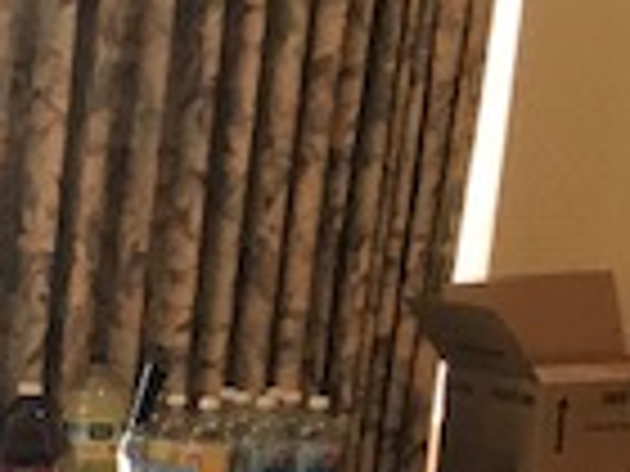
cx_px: -756
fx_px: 2330
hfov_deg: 12.8
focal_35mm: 128
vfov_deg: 10.9
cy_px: 827
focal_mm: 3.99
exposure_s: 1/30
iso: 40
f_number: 1.8
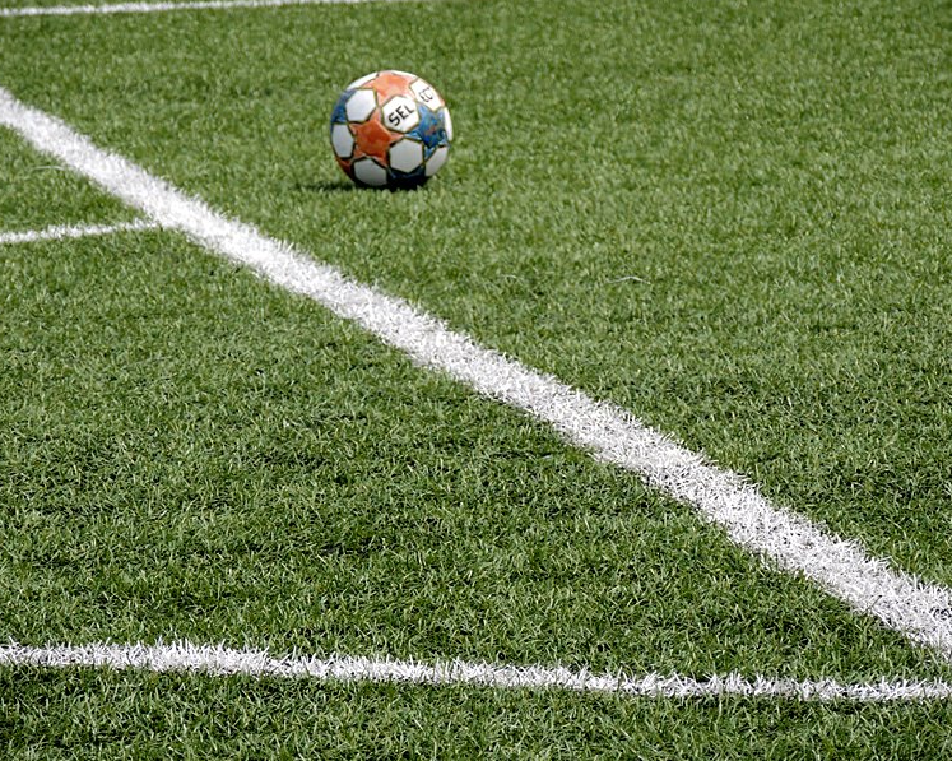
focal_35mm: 366
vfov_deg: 4.2
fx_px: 10308
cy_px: 380
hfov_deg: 5.3
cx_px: 473
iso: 100
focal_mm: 62.4
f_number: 4.8
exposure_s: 1/400
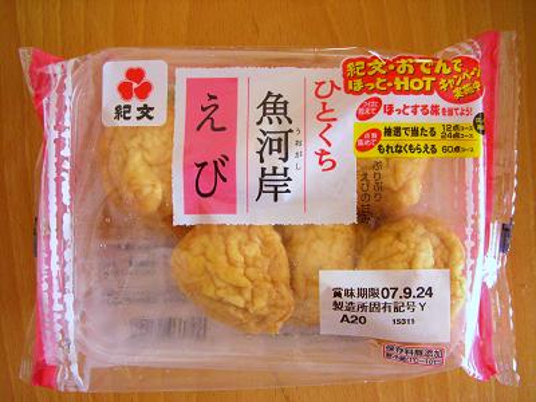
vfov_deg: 37.7
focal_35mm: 38
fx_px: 588
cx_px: 268
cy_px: 201
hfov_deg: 49.0
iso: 200
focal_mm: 6.3
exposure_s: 1/15
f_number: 3.3
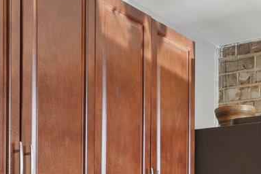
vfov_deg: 13.5
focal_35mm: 96
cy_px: 257
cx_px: 154
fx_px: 696
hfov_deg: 21.2
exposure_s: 1/25
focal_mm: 12
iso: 200
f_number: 9
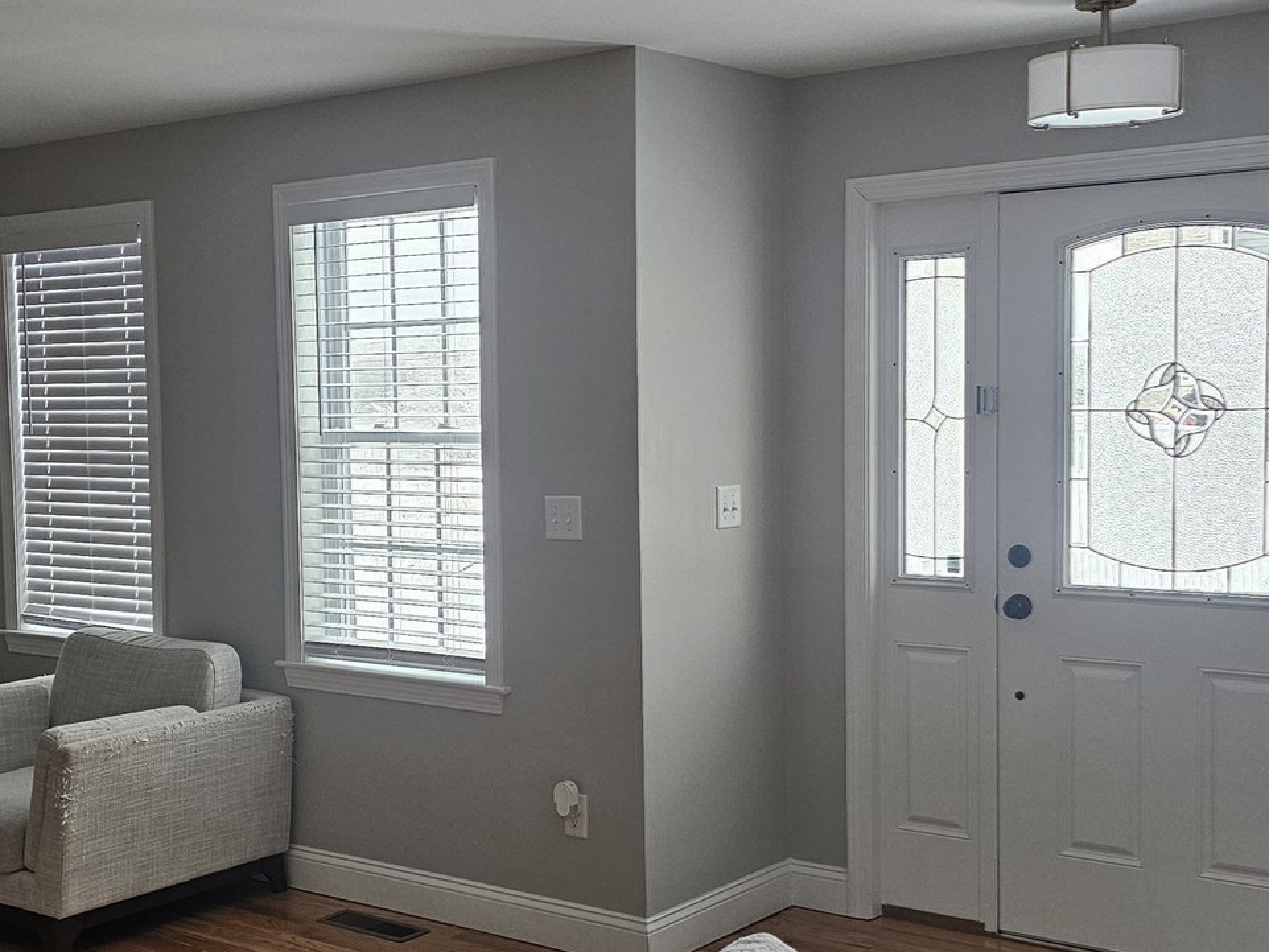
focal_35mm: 49
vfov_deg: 29.6
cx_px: 465
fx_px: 1797
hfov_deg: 38.6
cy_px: 552
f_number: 1.7
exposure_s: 1/180
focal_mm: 6.3
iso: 200
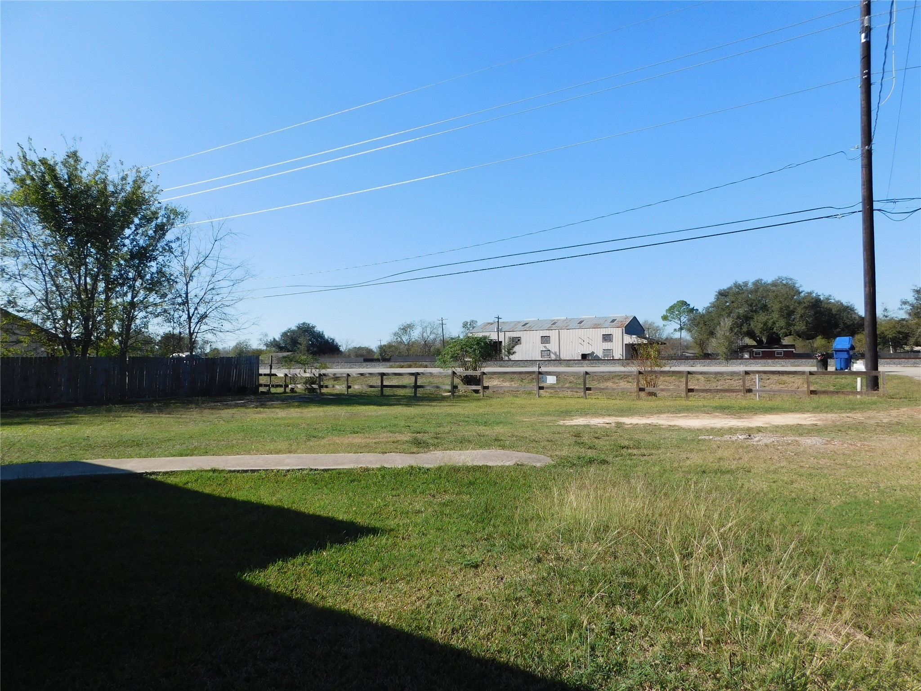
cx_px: 460
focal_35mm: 23
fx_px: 612
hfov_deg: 73.9
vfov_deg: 58.9
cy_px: 346
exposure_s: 1/500
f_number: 6
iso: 125
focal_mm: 4
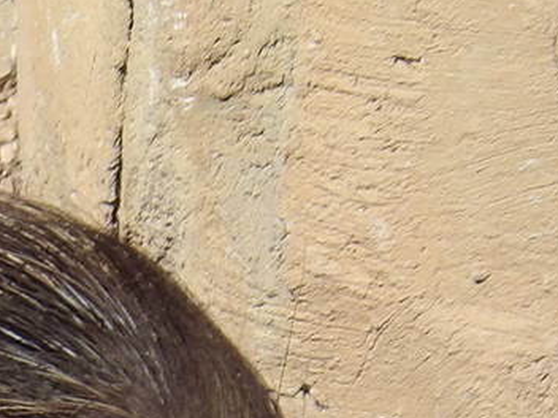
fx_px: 14524
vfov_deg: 1.6
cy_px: 754
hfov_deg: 2.2
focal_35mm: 901
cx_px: -460
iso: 100
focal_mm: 35.6
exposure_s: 1/600
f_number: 4.5
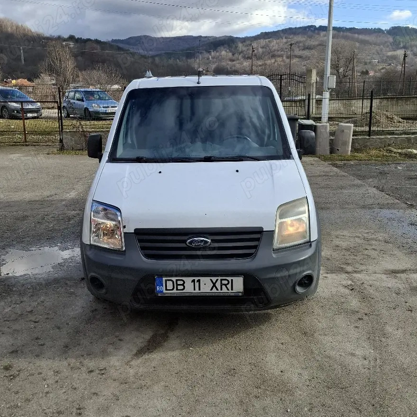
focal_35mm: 31
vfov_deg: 52.3
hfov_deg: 52.5
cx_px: 199
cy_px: 173
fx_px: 422
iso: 50
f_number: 1.8
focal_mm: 5.54
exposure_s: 1/2000
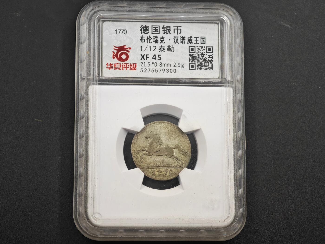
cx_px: 162
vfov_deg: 16.6
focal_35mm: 89
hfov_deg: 22.0
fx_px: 836
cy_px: 122
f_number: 1.8
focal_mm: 12.28
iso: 80
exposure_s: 1/100
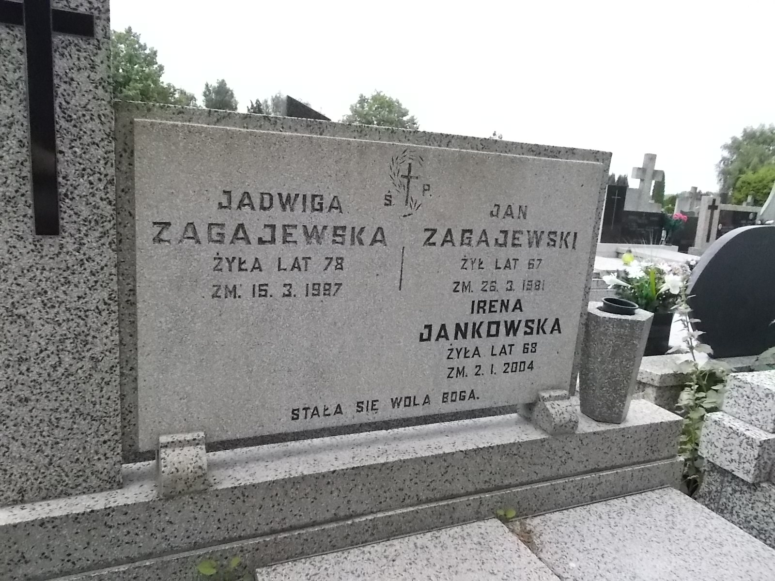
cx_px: 388
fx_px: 582
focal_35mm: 26
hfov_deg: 67.3
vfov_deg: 53.1
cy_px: 290
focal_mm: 4.6
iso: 400
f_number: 8
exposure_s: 1/250
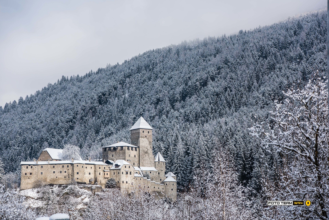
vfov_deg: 19.5
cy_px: 110
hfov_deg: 28.8
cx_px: 164
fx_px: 640
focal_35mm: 70
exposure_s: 1/320
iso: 100
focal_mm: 70
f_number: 8
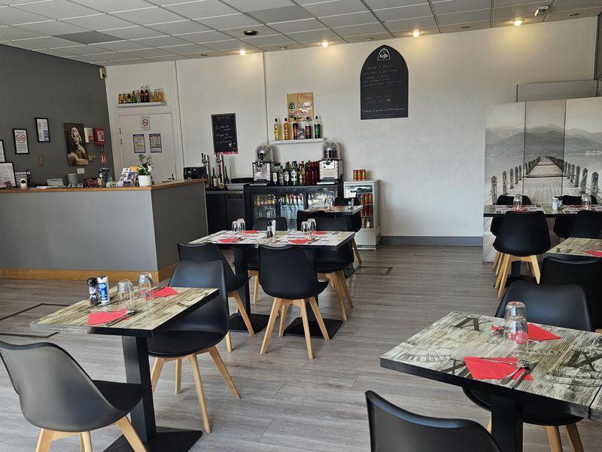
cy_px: 226
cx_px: 301
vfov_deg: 58.9
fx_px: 400
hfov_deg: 73.9
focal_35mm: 23
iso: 40
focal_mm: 5.4
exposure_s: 1/182
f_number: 1.8
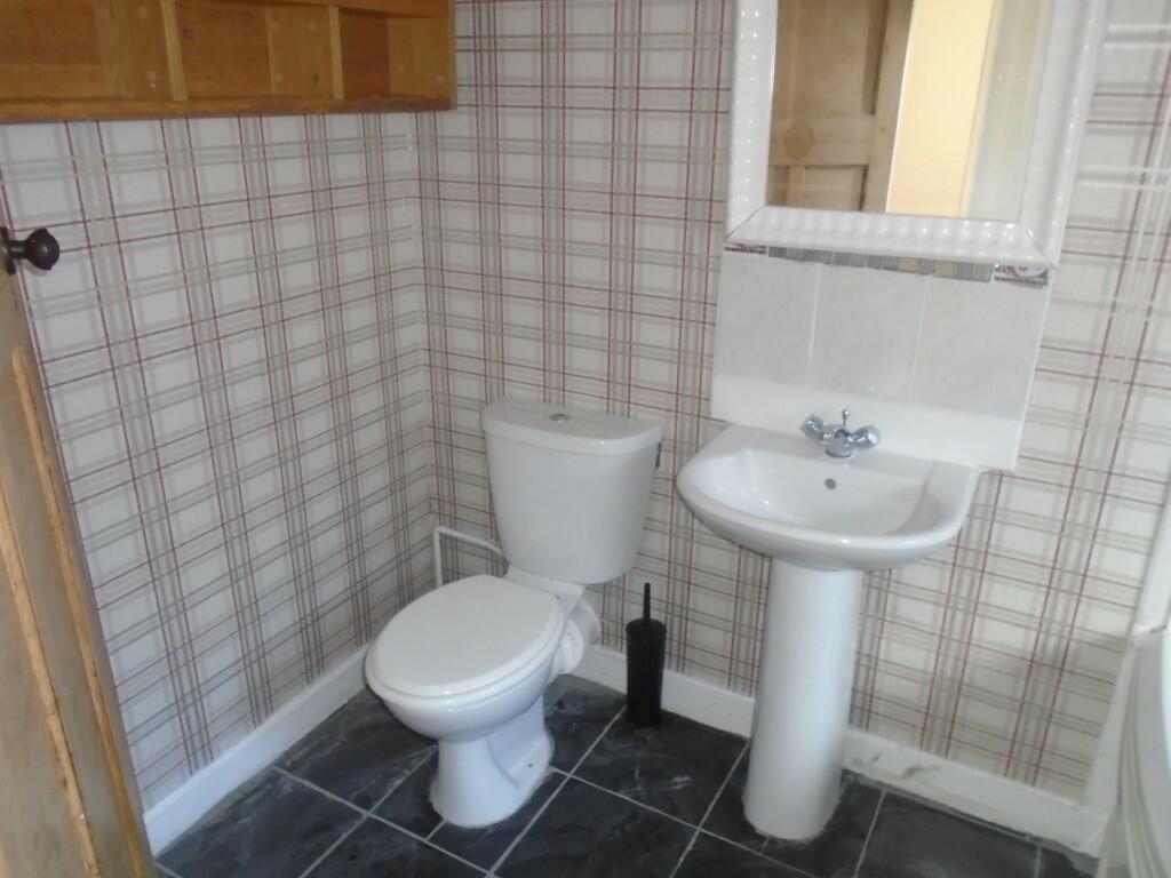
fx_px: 880
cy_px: 439
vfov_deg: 53.1
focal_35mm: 26
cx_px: 586
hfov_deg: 67.3
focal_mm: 4.6
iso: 320
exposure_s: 1/30
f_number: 3.2
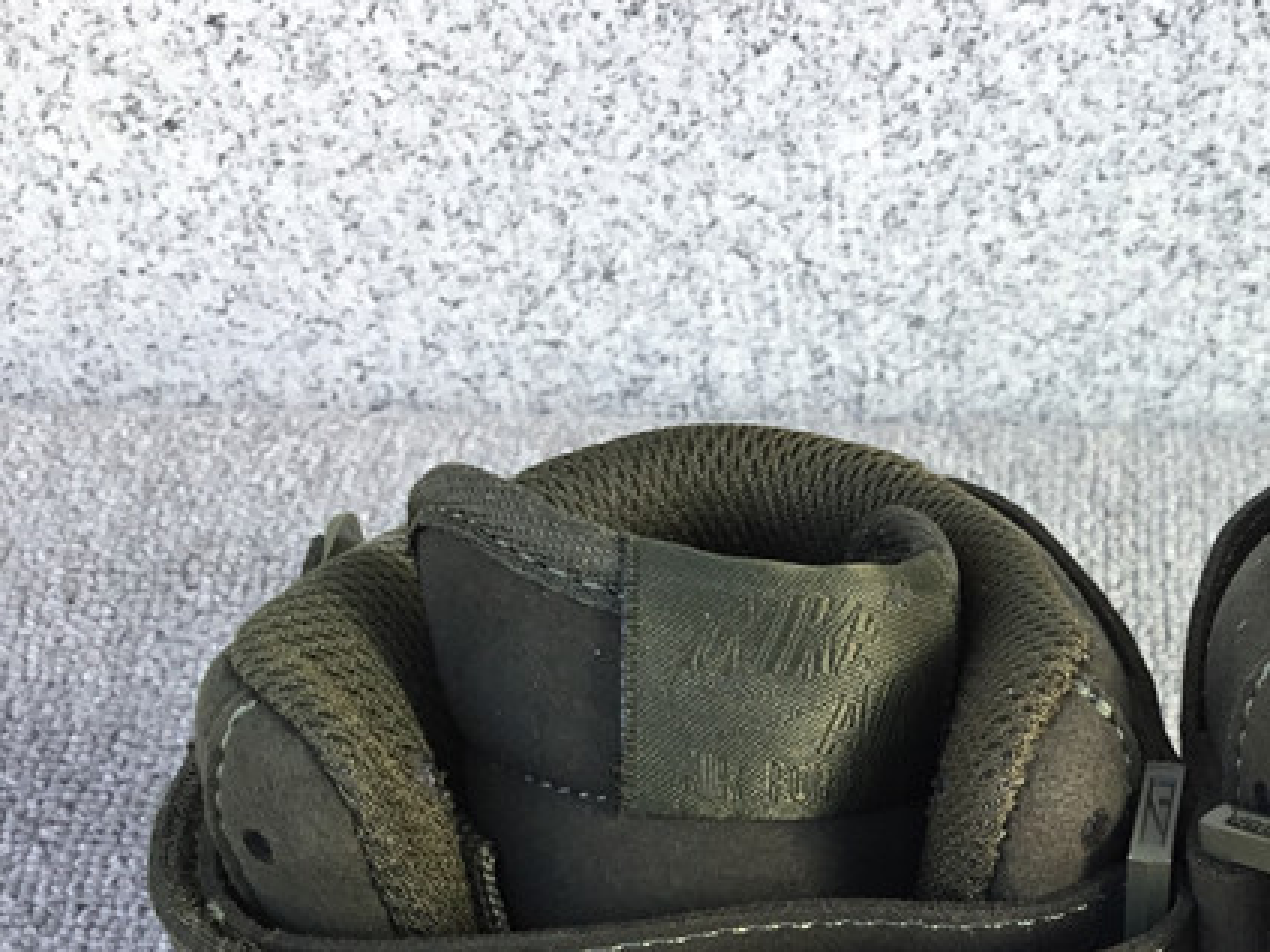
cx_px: 1132
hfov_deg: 28.3
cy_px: 887
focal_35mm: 66
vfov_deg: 21.7
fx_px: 2421
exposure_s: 1/100
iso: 25
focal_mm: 3.3
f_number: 2.4
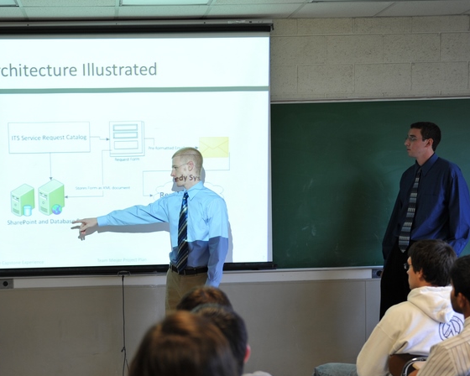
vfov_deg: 22.7
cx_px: 153
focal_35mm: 67
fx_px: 932
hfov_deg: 28.1
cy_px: 268
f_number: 2.8
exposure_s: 1/100
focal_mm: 40
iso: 360
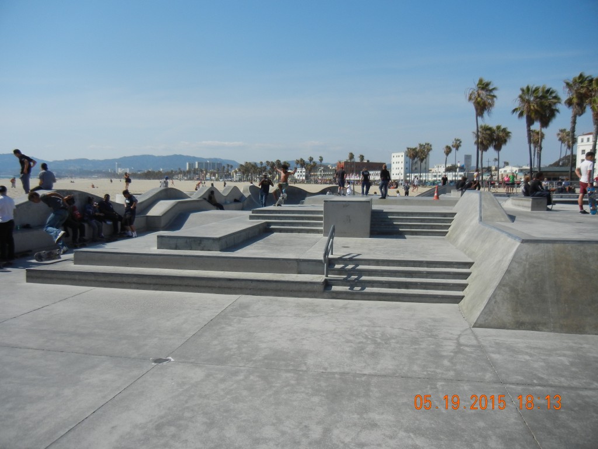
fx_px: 518
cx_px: 299
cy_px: 224
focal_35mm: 30
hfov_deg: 60.0
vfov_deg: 46.8
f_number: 7
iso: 160
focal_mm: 5.4
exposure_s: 1/658
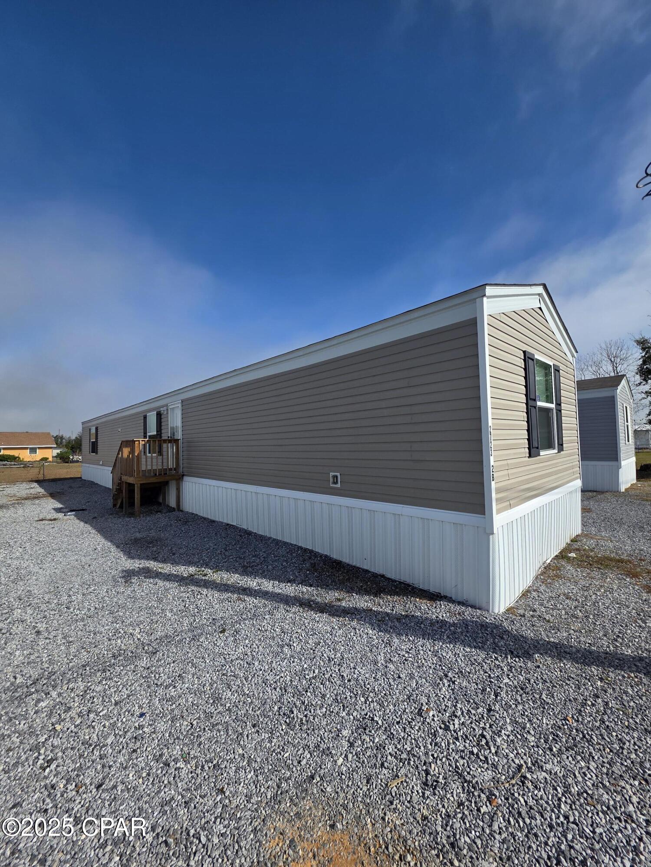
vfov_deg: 106.2
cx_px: 326
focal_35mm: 13
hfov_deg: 89.9
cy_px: 434
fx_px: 326
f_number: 1.9
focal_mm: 2.2
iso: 40
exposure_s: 1/3255
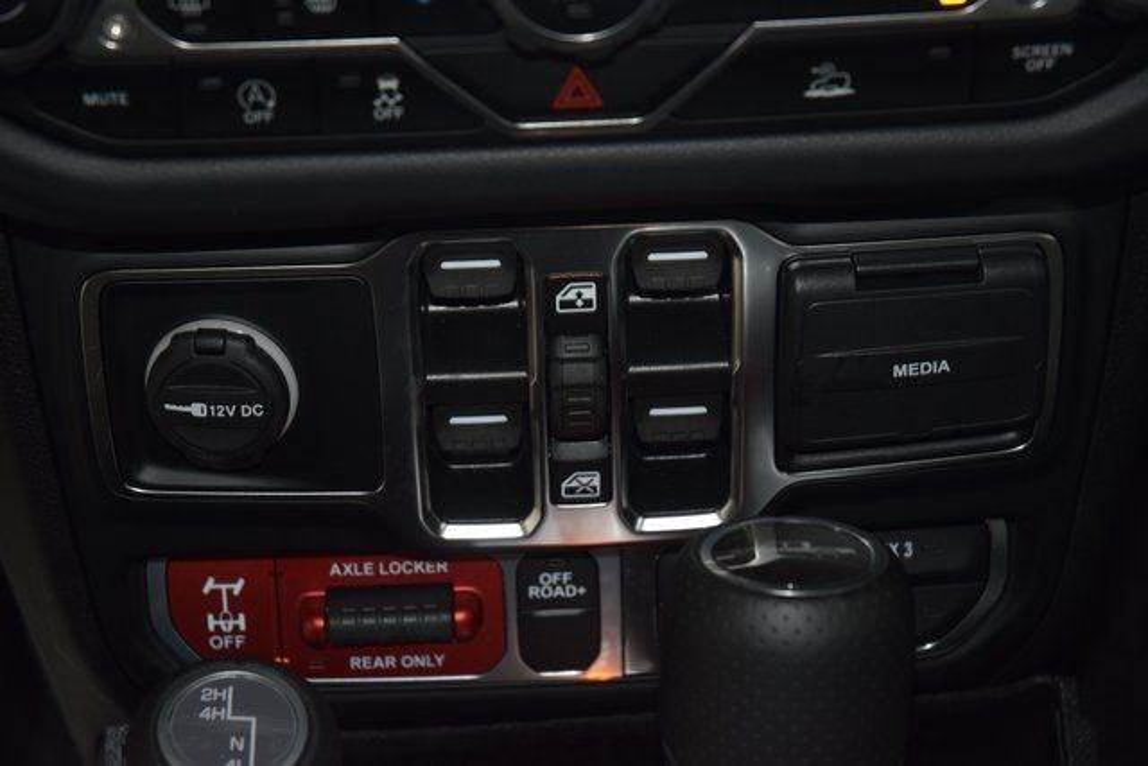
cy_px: 383
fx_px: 3349
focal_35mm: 105
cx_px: 574
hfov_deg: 19.5
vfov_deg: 13.0
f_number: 4.5
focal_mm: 70
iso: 1000
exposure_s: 1/40
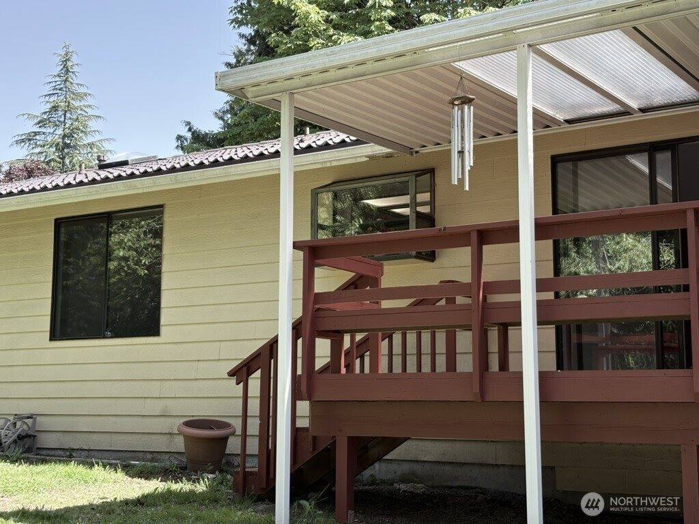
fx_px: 1050
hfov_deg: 36.8
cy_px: 262
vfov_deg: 28.0
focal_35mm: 52
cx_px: 350
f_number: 1.6
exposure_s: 1/453
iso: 32
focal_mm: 5.96
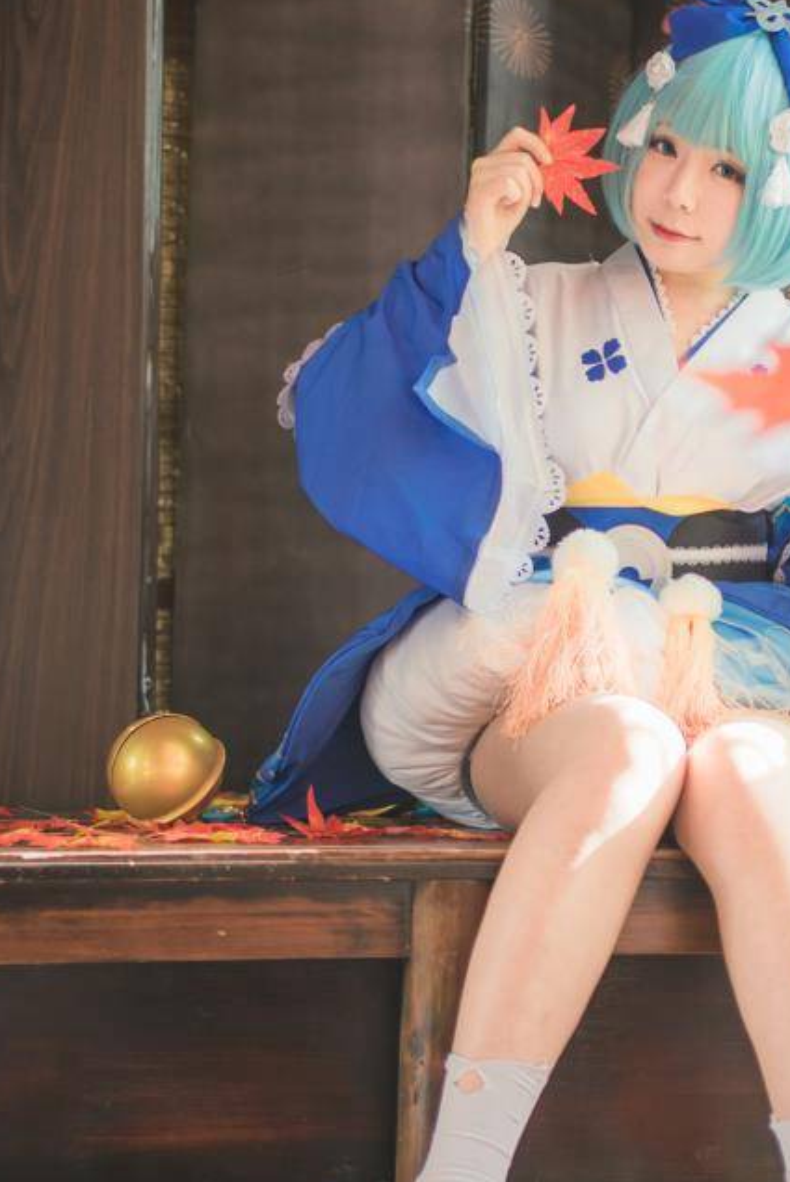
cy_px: 591
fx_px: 2169
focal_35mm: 66
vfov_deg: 30.5
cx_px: 635
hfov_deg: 20.4
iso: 100
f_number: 1.8
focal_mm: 35
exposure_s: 1/200
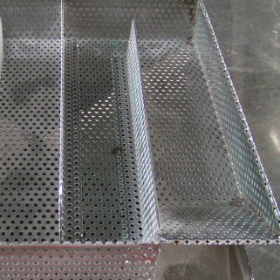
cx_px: 51
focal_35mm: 67
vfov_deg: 25.7
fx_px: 613
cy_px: 170
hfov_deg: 25.2
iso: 125
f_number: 2.8
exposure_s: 1/40
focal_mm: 5.8
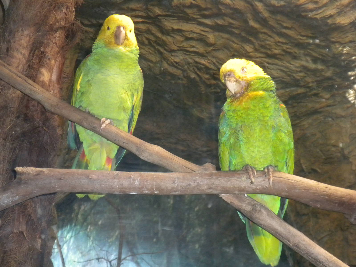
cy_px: 134
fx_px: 617
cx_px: 178
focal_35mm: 60
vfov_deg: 24.4
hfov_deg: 32.2
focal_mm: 10.7
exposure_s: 1/30
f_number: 4.7
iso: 400
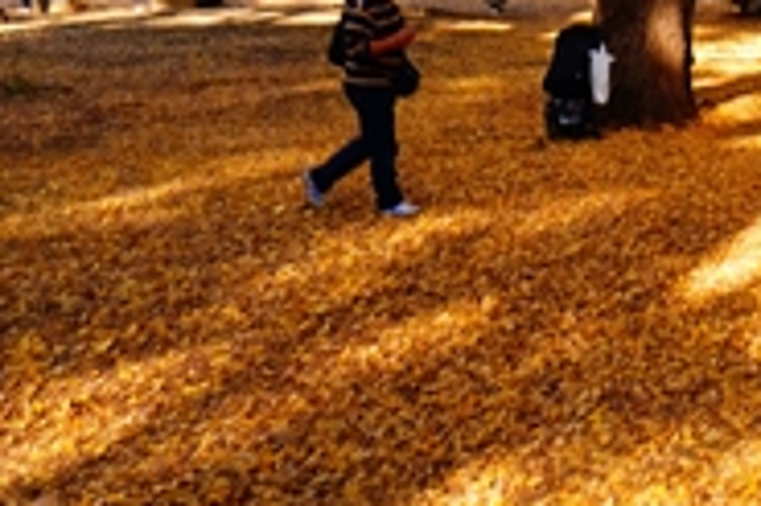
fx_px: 1373
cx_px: 956
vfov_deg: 19.5
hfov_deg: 26.8
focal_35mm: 65
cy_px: -115
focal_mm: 10
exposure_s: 1/60
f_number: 6.3
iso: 100
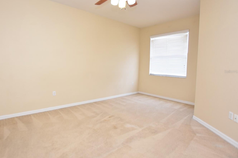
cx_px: 97
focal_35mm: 18
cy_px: 72
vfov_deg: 67.2
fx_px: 119
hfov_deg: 89.1
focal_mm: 10
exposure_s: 1/60
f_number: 4
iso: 400
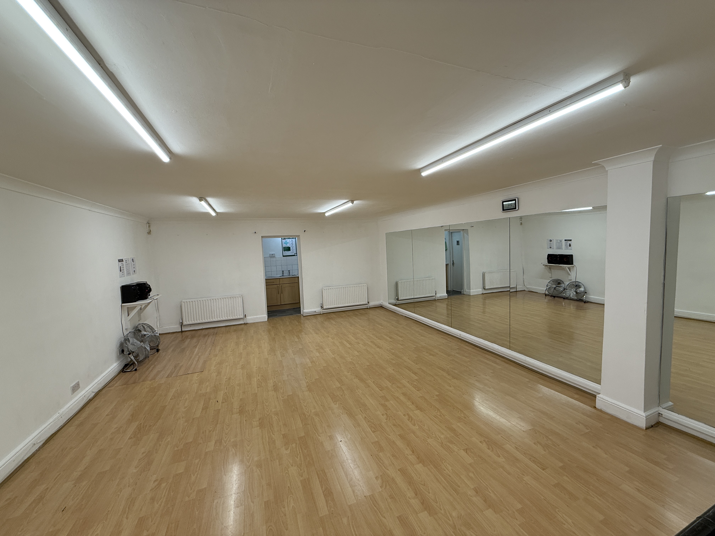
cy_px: 268
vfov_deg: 85.7
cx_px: 358
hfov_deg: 102.1
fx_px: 289
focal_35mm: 14
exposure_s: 1/100
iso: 80
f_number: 2.2
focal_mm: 2.22
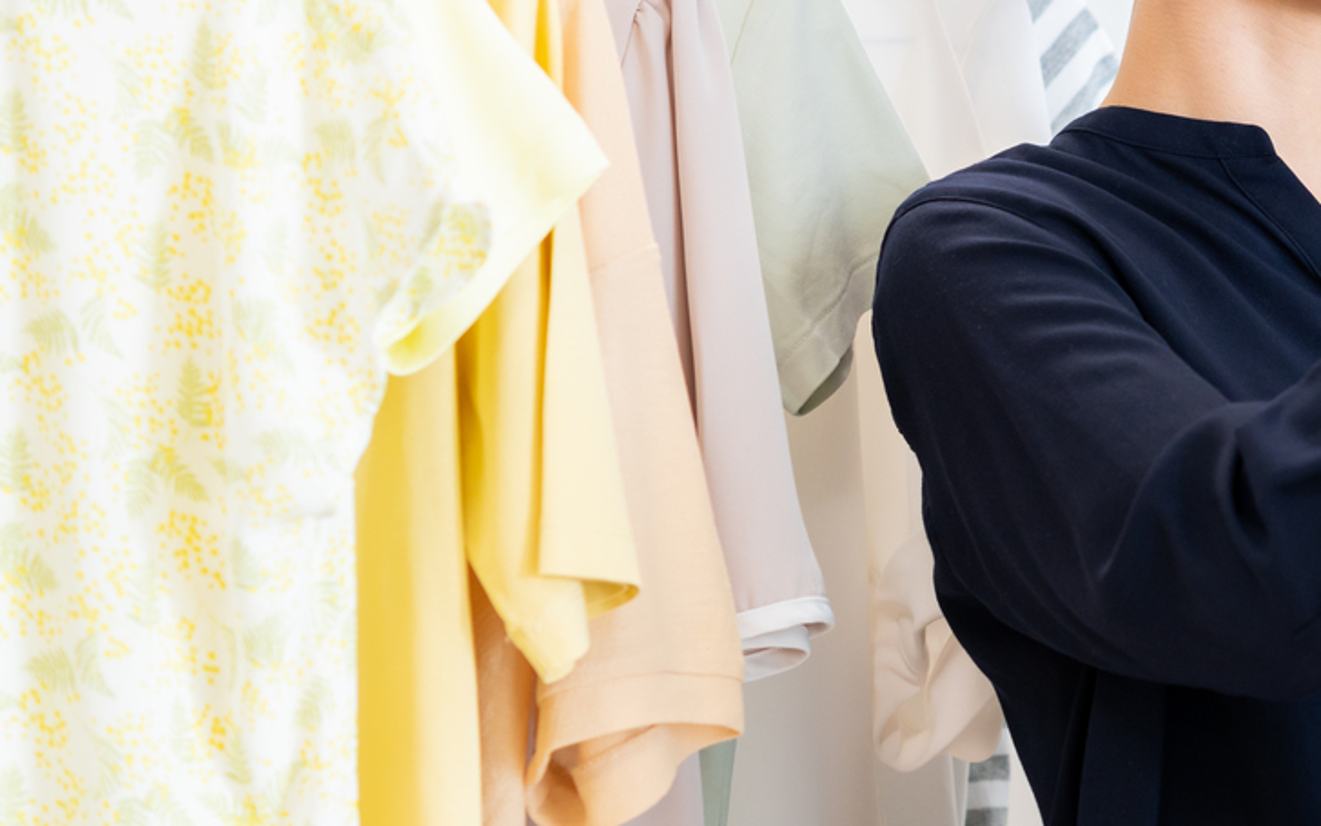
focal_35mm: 238
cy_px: 115
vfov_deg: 5.5
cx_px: 1640
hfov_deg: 8.7
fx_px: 8568
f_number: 2.5
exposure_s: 1/125
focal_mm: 85
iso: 250
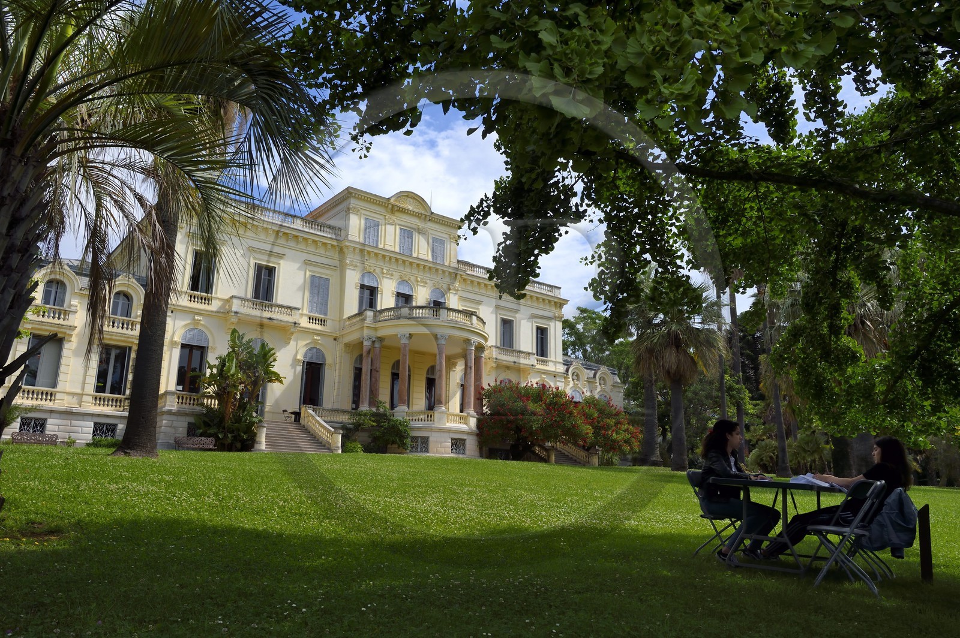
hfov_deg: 63.7
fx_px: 773
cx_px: 480
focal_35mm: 29
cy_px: 319
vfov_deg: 44.9
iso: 200
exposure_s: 1/200
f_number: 16
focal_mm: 29
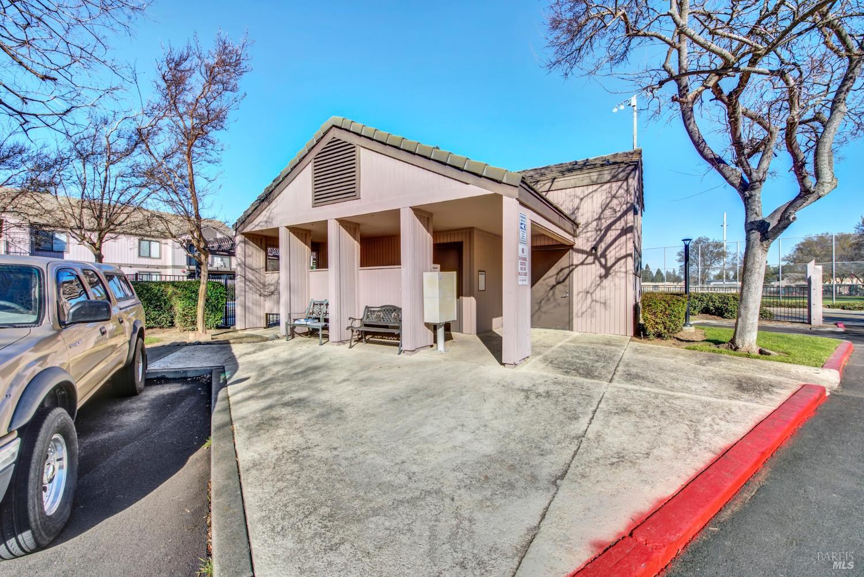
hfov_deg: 104.2
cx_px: 432
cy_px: 288
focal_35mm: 14
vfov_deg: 81.3
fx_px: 336
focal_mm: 14
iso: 100
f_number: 14
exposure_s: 1/100
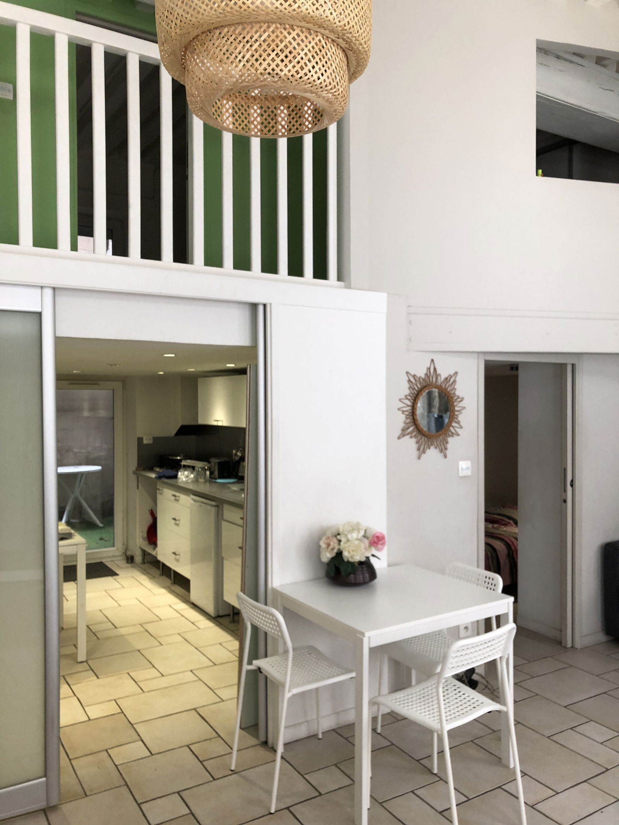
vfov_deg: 63.4
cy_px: 412
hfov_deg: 49.7
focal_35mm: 28
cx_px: 310
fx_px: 668
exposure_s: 1/33
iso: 32
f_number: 1.8
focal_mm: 3.99
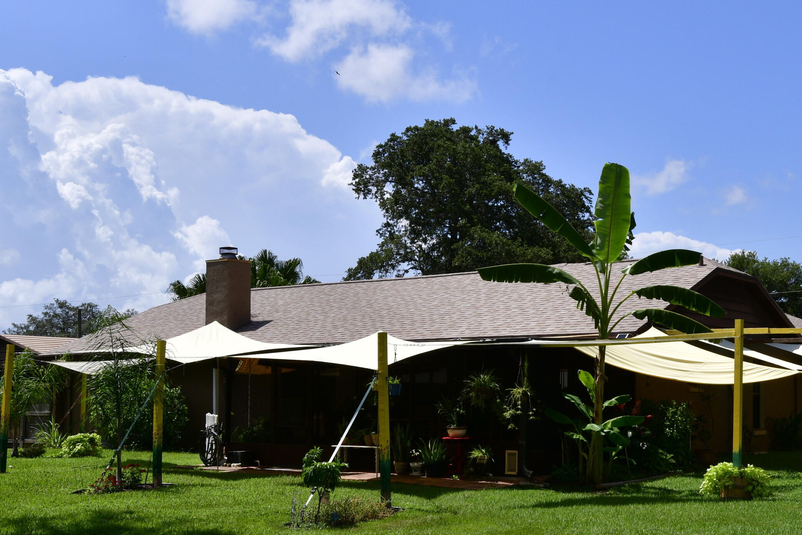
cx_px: 535
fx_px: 1158
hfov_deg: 37.8
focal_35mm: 52
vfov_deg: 25.9
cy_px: 357
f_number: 13
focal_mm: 24
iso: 200
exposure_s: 1/640
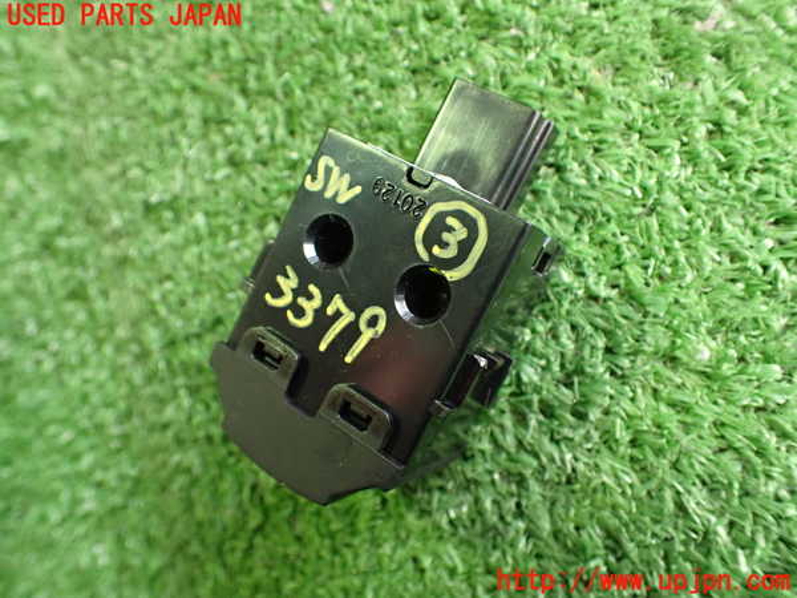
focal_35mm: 30
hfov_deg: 60.0
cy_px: 299
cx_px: 398
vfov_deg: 46.8
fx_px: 691
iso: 800
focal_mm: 5.4
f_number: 2.3
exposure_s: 1/60
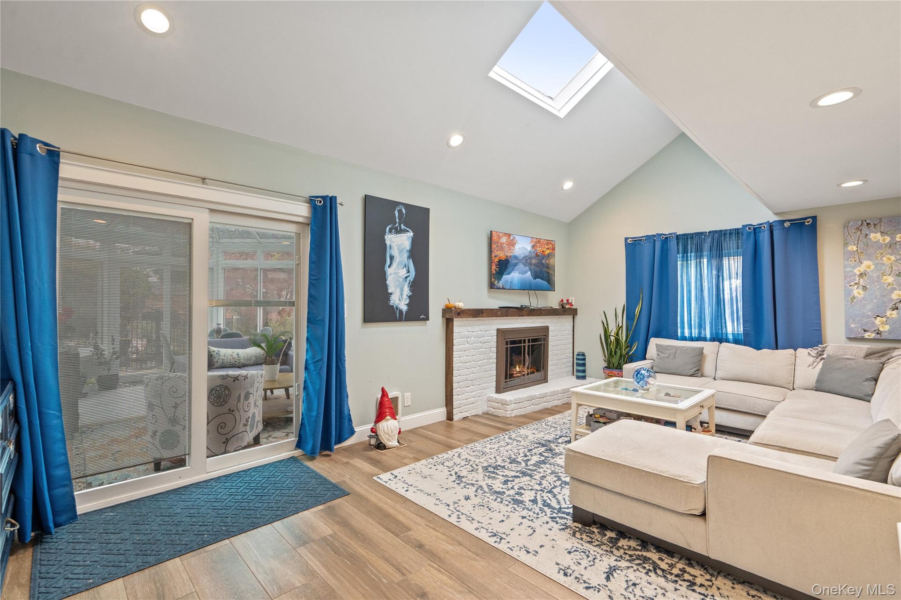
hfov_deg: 96.7
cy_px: 300
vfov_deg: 73.7
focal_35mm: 16
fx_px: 400
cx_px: 450
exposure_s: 1/10
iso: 2000
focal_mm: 16
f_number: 6.3
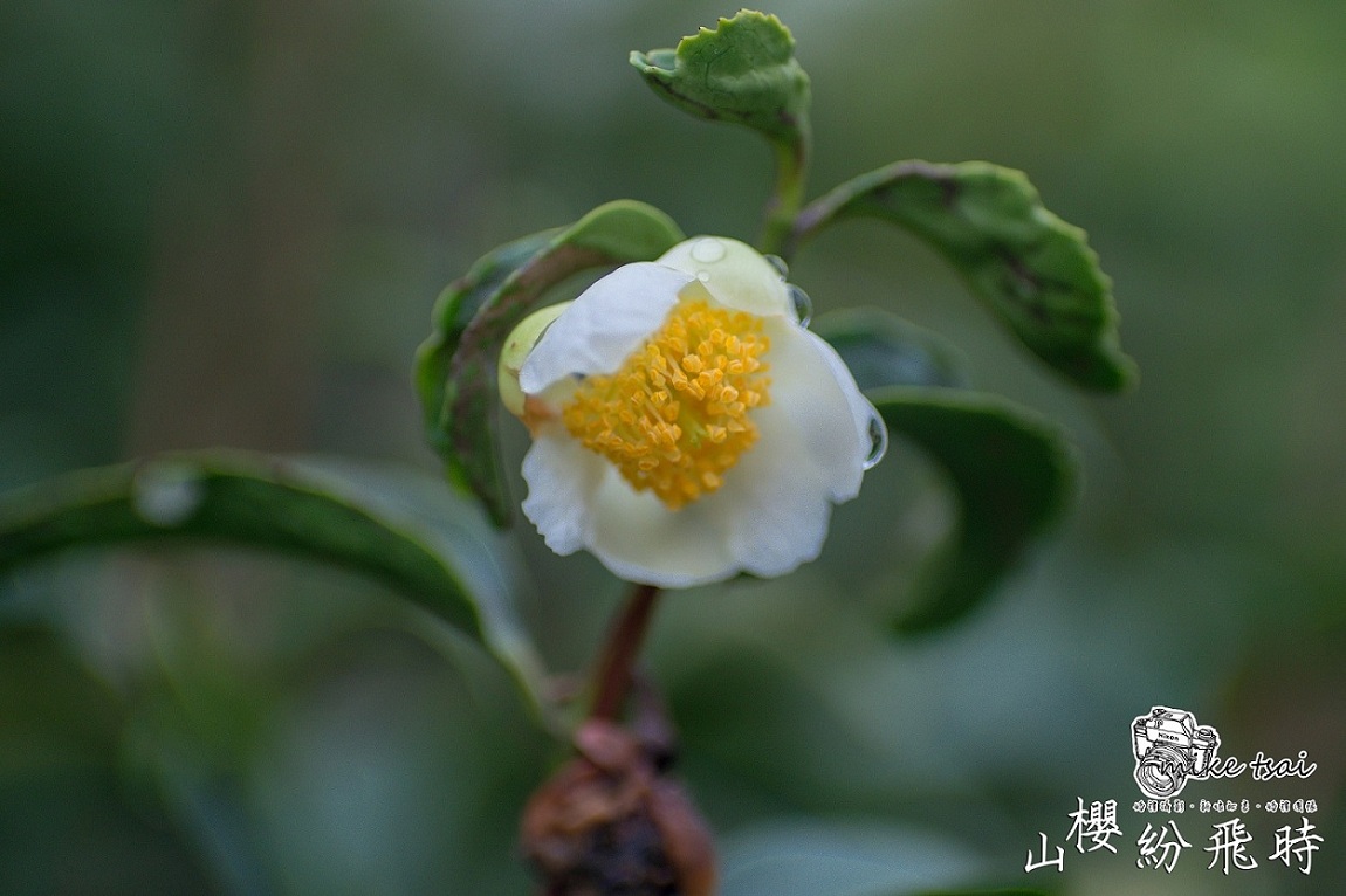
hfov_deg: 54.4
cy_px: 448
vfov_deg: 37.8
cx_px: 673
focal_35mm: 35
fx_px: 1308
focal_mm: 35
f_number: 1.6
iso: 500
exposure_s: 1/1600
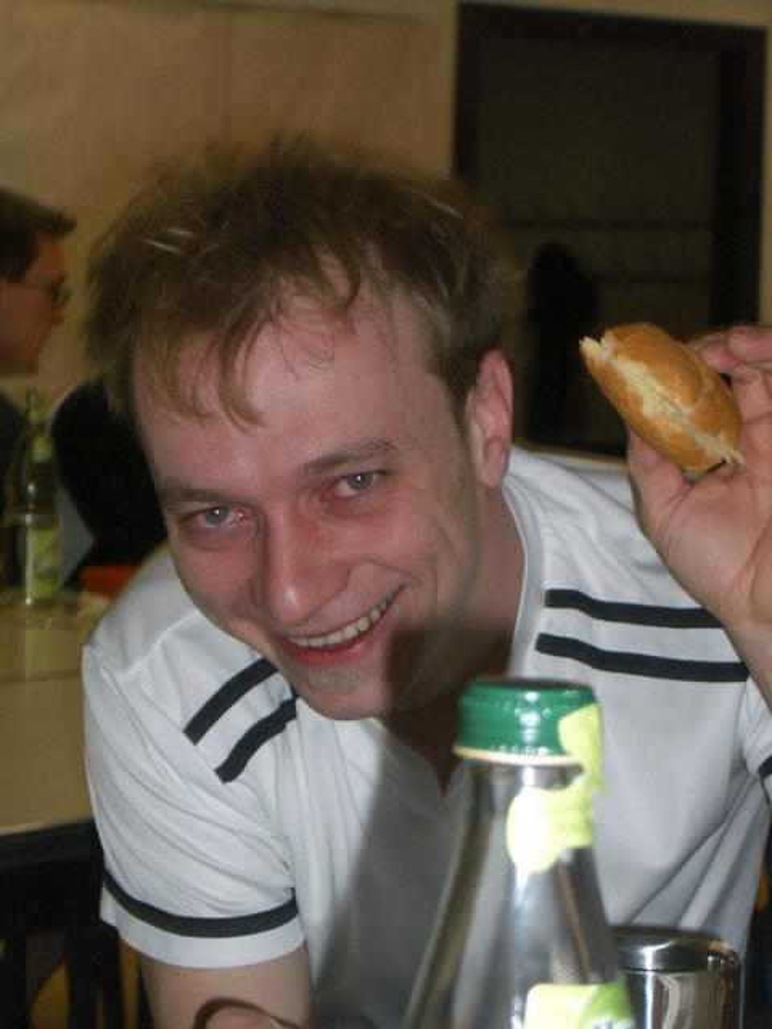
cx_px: 386
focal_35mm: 105
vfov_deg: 18.7
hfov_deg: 14.1
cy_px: 514
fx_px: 3122
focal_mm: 17.4
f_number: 4.8
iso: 100
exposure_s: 1/60
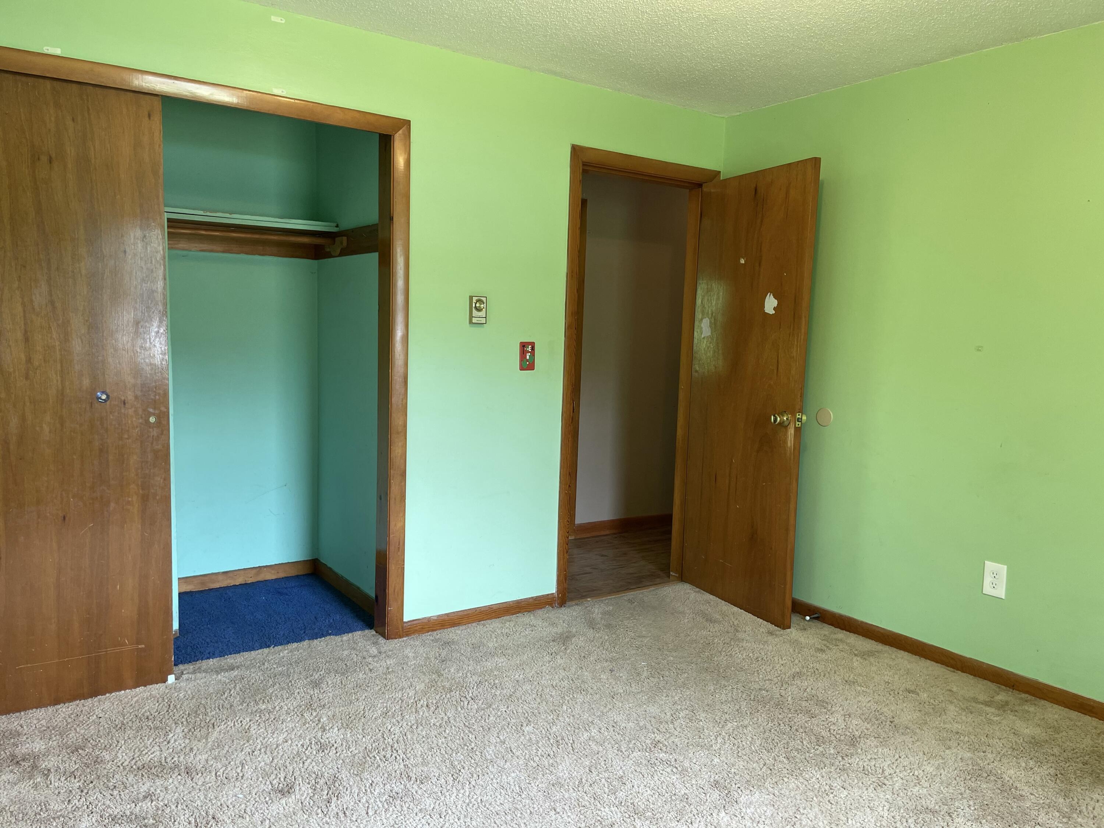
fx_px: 829
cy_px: 414
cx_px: 552
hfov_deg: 67.3
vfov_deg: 53.1
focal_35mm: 26
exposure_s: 1/60
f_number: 1.6
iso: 64
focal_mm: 4.2
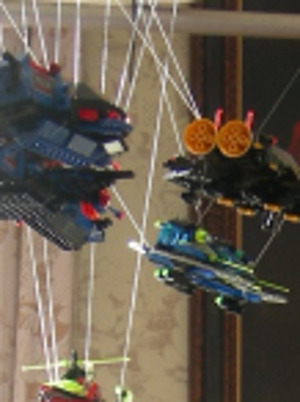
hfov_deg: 7.7
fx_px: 2237
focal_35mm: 193
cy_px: 782
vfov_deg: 9.6
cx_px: 272
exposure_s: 1/12.8
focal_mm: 9.1
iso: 64
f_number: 2.9
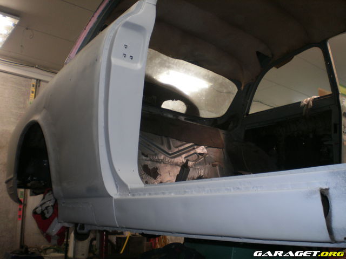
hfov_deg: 51.4
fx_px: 360
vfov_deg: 39.7
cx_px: 173
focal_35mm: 36
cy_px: 130
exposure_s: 1/30
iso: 125
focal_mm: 6.3
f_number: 3.1
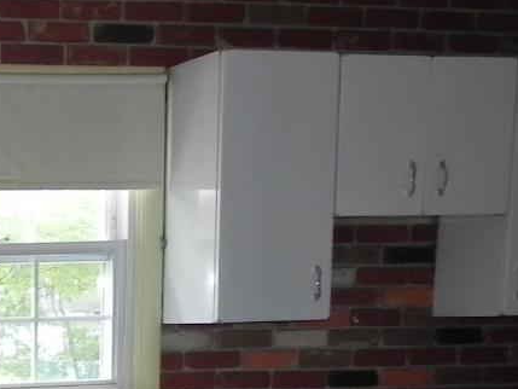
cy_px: 626
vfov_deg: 14.0
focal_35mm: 97
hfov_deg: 18.7
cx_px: -173
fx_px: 1452
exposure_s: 1/34.5
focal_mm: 4.6
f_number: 2.8
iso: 160
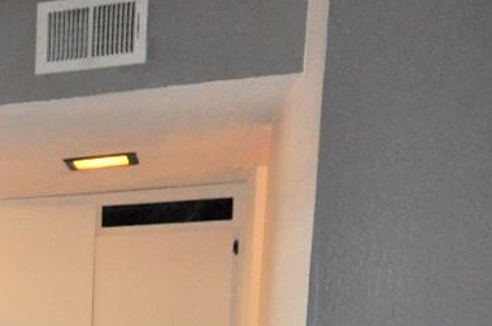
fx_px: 1296
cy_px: 484
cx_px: -260
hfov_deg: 18.8
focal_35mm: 95
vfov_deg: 13.5
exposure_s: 1/160
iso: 1250
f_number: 5
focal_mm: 16
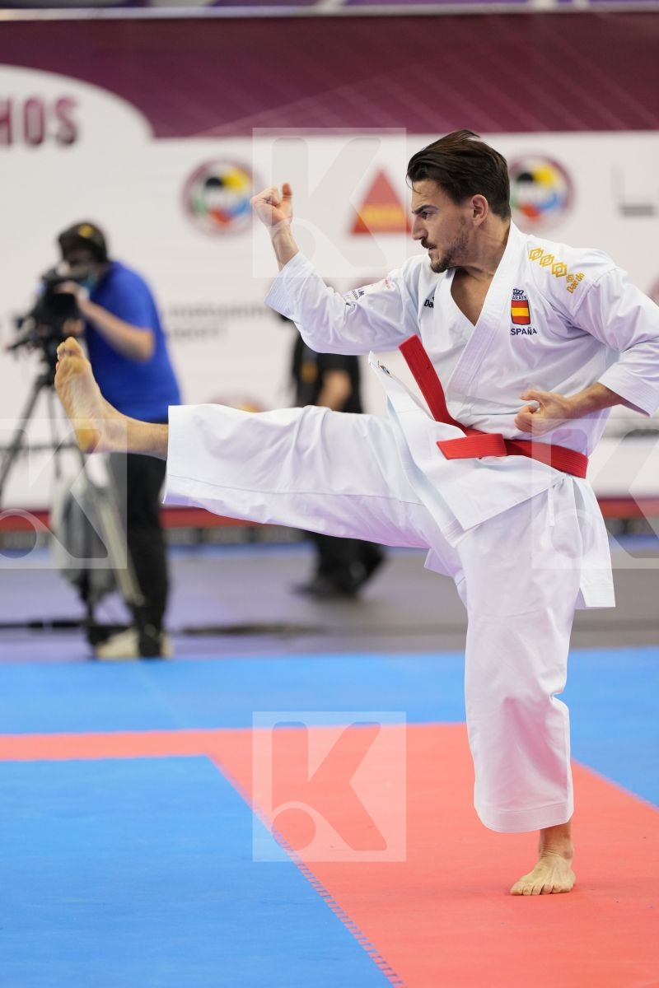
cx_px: 330
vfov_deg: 12.1
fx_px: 4668
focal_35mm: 170
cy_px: 494
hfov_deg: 8.1
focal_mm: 170
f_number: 2.8
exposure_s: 1/500
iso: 1600
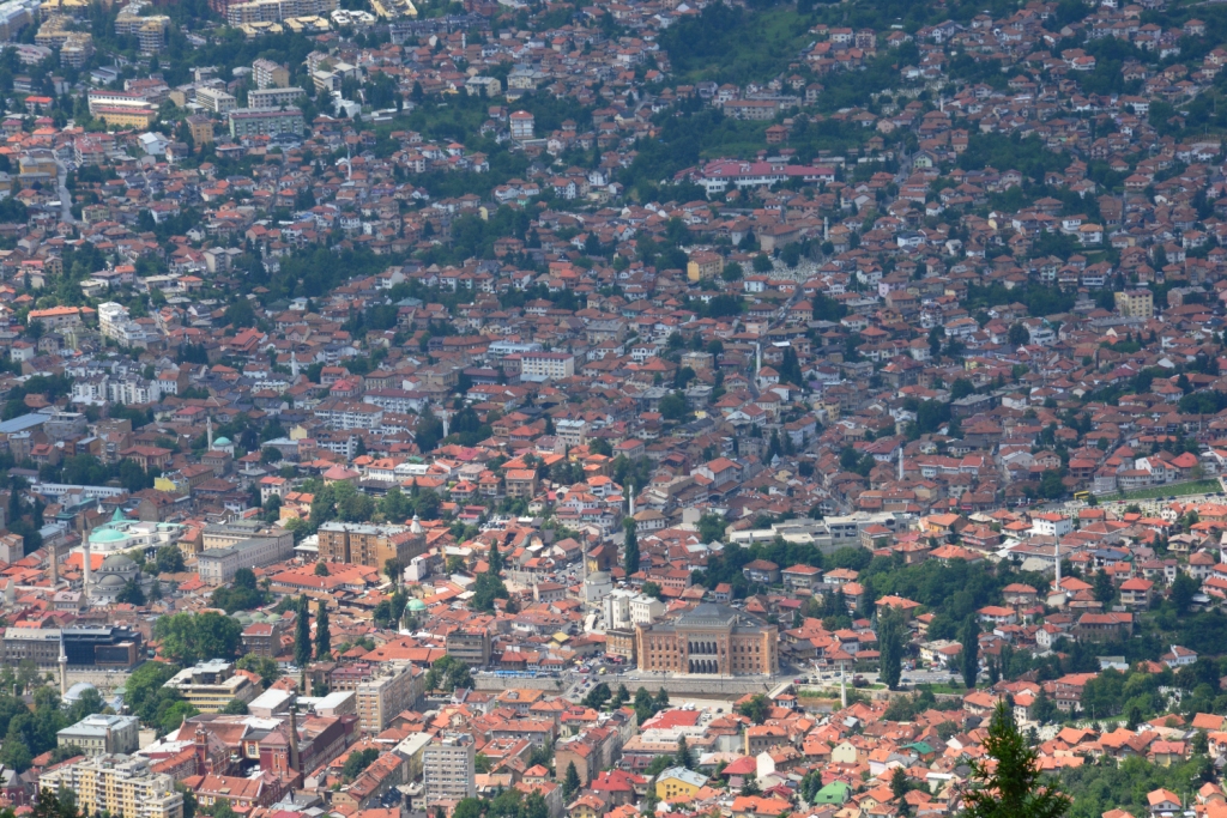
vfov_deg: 8.7
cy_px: 409
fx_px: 5369
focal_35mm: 158
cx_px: 614
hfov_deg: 13.0
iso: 400
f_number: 11
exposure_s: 1/320
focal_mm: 105
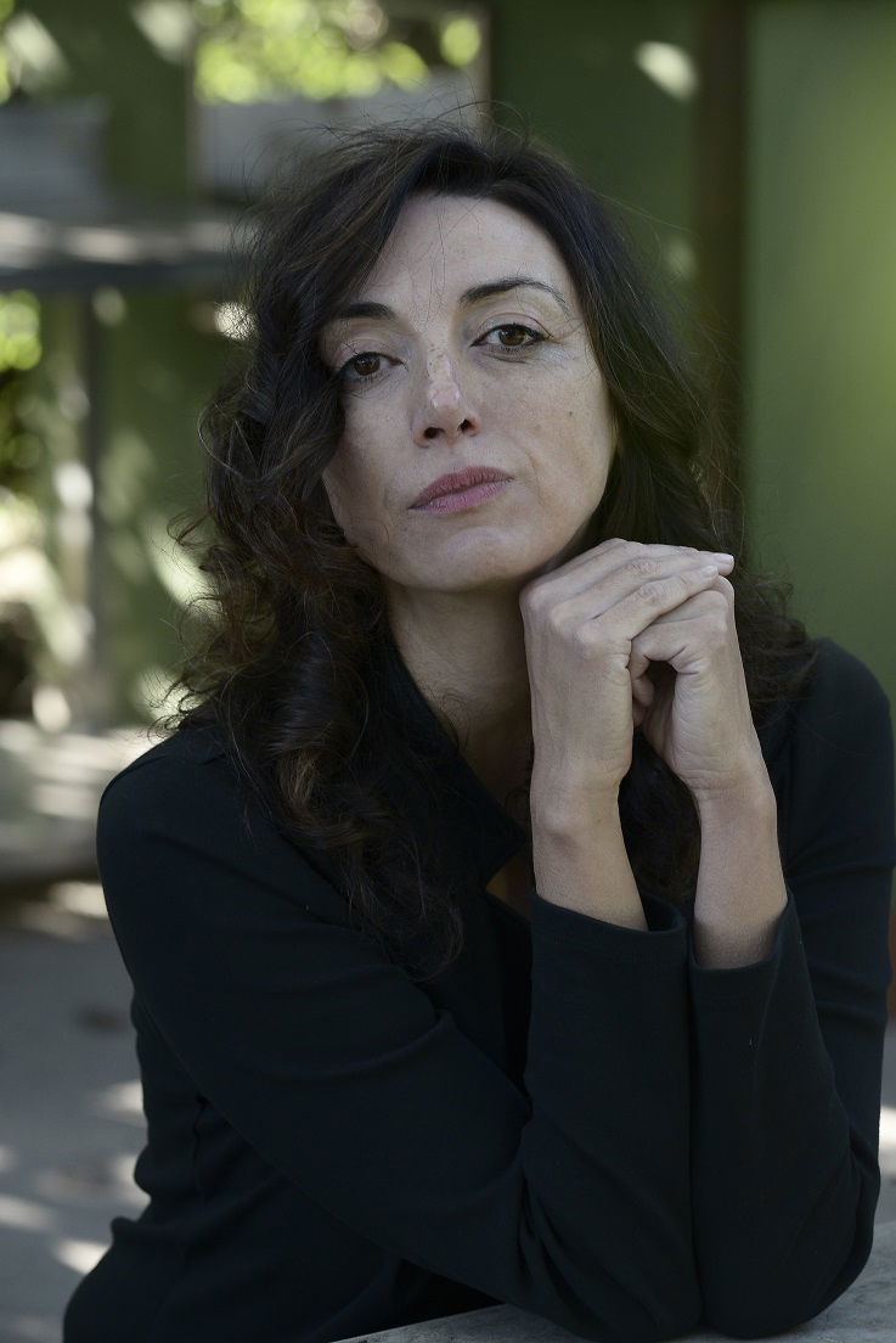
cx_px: 448
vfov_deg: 16.4
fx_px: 4662
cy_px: 672
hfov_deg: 11.0
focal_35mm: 125
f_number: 7.1
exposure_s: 1/125
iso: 800
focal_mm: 125
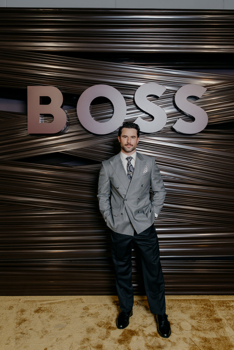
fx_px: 273
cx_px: 117
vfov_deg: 65.5
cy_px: 175
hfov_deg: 46.4
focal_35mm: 28
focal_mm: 28
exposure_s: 1/125
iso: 800
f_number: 4.5
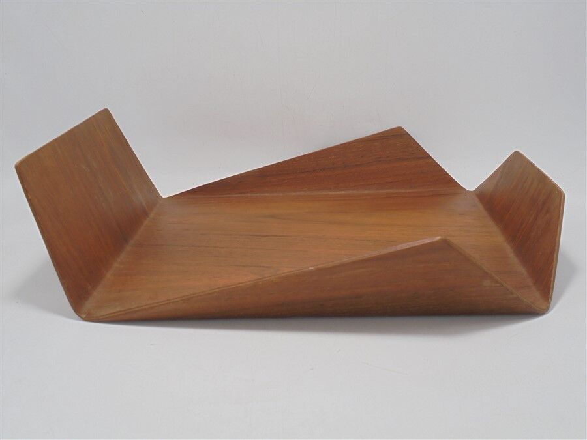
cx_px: 294
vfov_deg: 37.7
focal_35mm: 38
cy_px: 220
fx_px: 644
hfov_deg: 49.0
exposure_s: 1/50
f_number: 4.2
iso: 100
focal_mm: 6.9
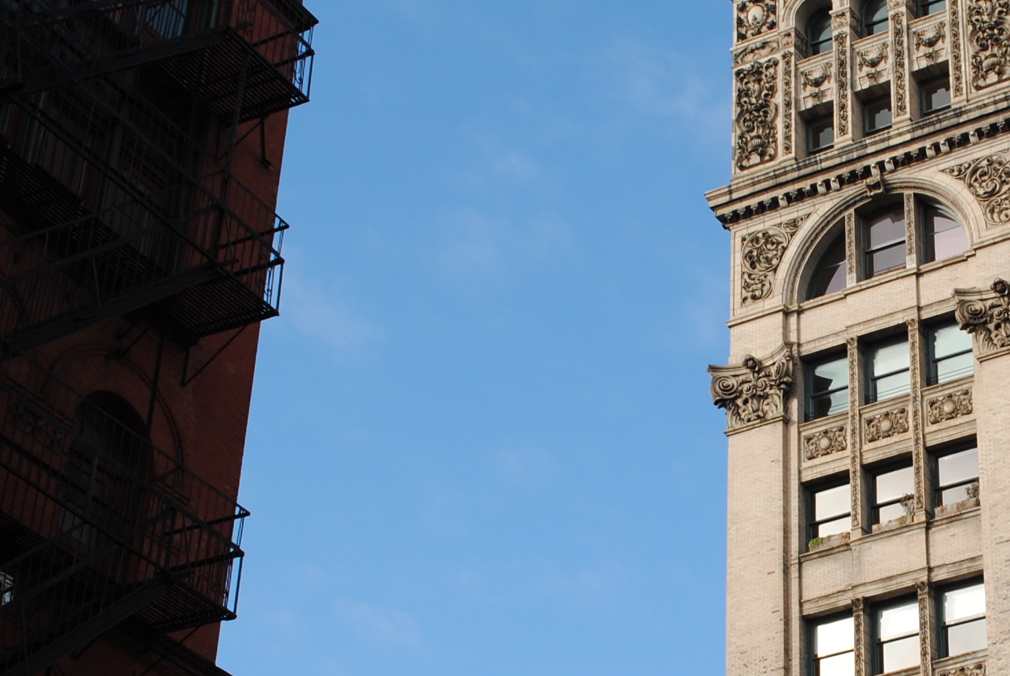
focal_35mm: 87
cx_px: 925
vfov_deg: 15.7
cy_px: 427
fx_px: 2443
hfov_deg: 22.7
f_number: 8
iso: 100
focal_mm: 22
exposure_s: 1/250
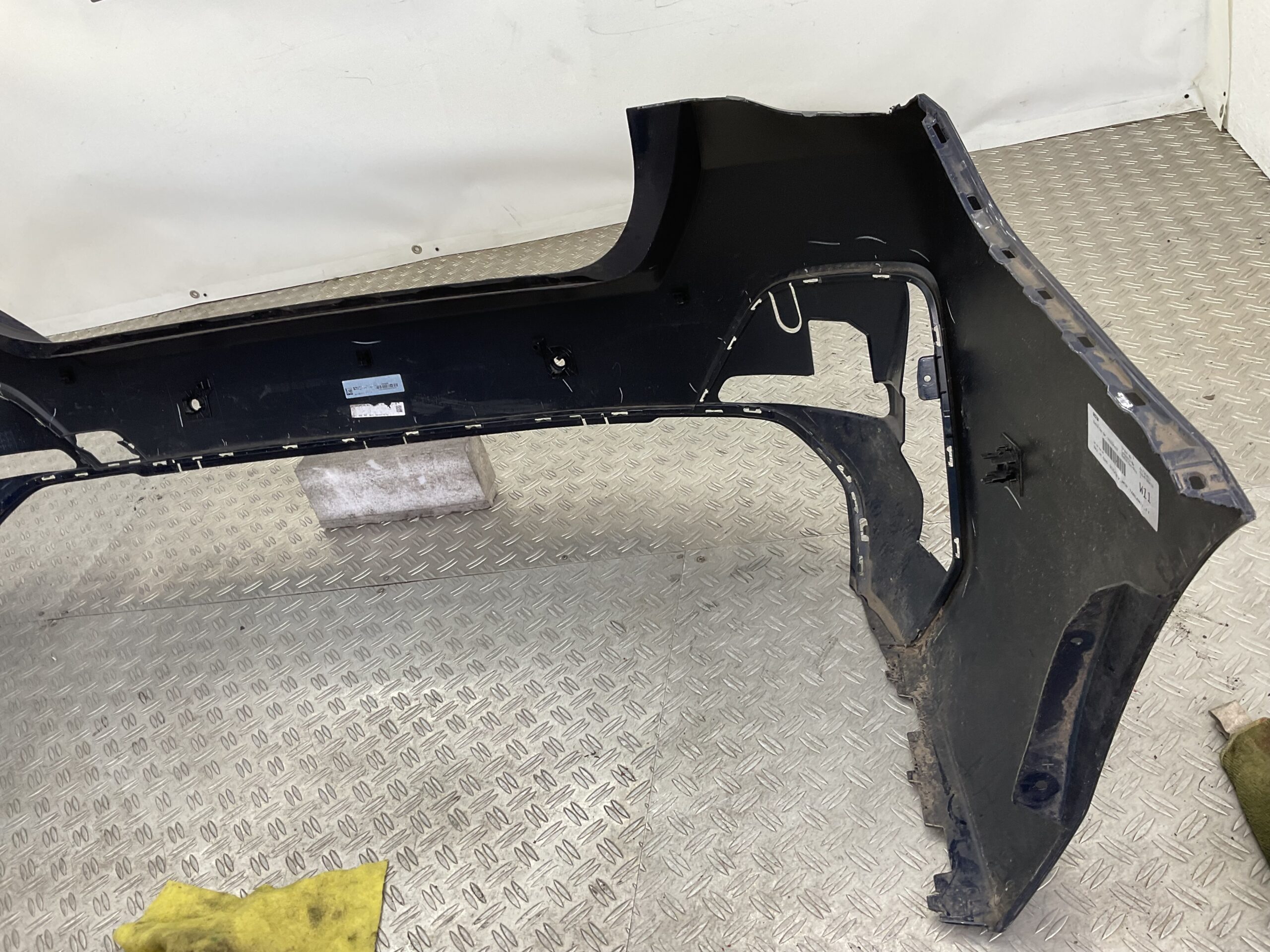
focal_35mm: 29
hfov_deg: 61.7
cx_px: 635
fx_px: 1064
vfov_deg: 48.2
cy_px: 476
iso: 32
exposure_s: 1/120
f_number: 1.8
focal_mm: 3
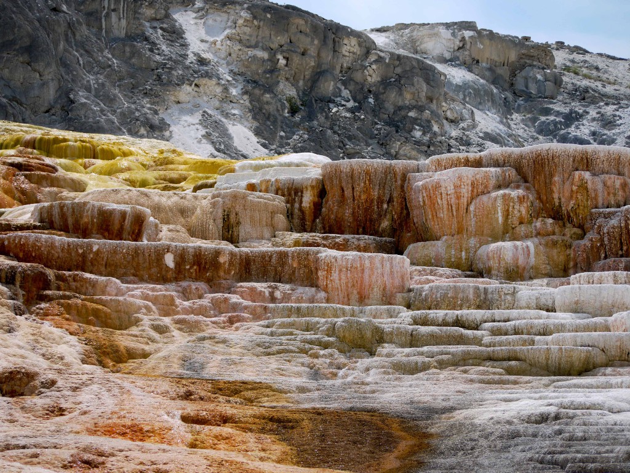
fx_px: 1638
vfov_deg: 16.4
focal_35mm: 90
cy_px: 236
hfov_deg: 21.8
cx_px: 315
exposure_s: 1/320
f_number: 6.3
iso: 160
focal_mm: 45
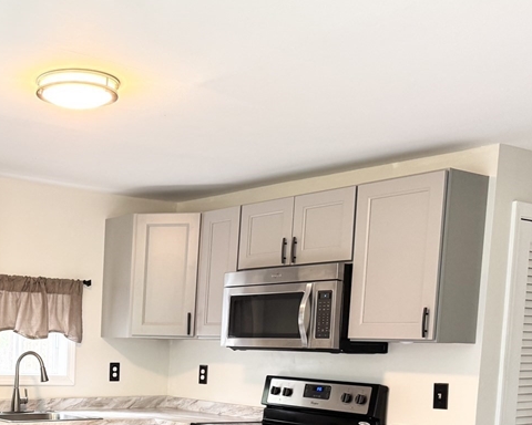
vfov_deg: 28.6
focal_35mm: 50
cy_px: 412
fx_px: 787
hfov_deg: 34.7
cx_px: 30
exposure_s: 1/60
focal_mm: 6.76
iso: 160
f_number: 1.78
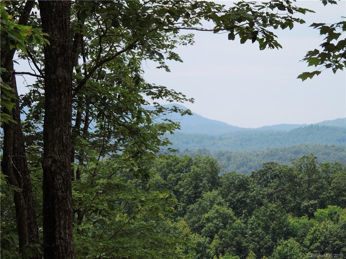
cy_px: 130
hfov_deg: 9.9
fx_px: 1999
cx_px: 173
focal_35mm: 200
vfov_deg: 7.4
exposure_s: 1/500
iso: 100
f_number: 4.6
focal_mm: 35.6
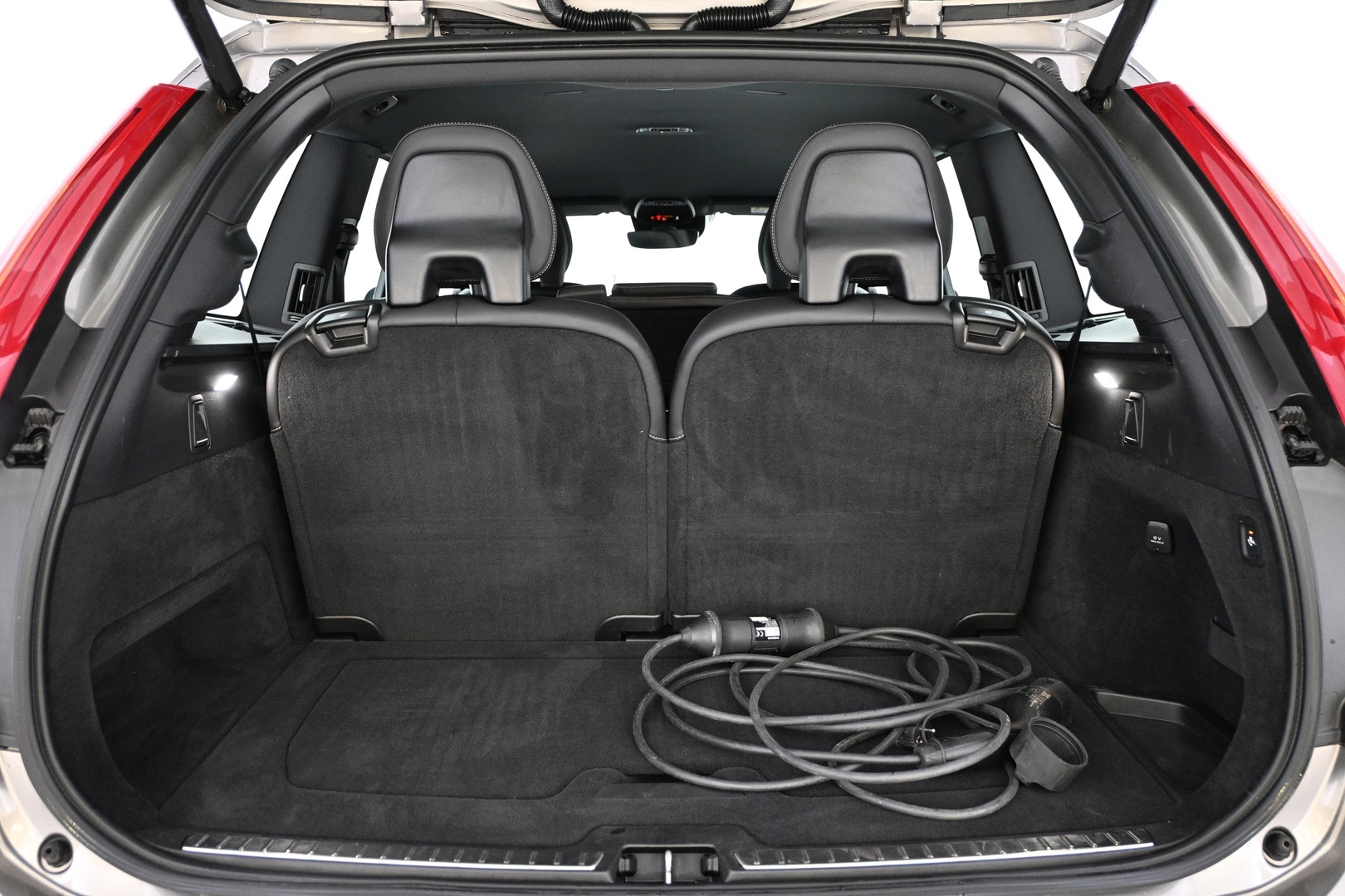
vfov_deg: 43.6
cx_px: 672
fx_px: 1121
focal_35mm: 30
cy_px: 448
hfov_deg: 61.9
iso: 1600
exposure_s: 1/20
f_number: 3.8
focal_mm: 20
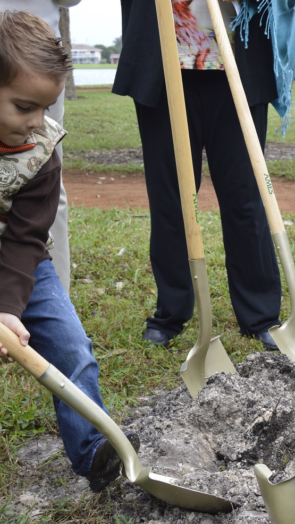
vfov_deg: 31.4
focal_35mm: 67
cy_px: 265
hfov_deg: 17.8
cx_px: 243
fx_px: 932
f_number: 5.6
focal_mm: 28
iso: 180
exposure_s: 1/125
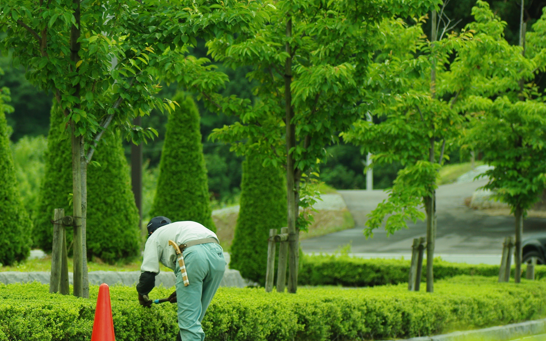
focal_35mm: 217
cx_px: 128
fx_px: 3229
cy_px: 218
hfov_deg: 9.6
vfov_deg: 6.0
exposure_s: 1/200
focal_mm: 90
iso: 200
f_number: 3.5
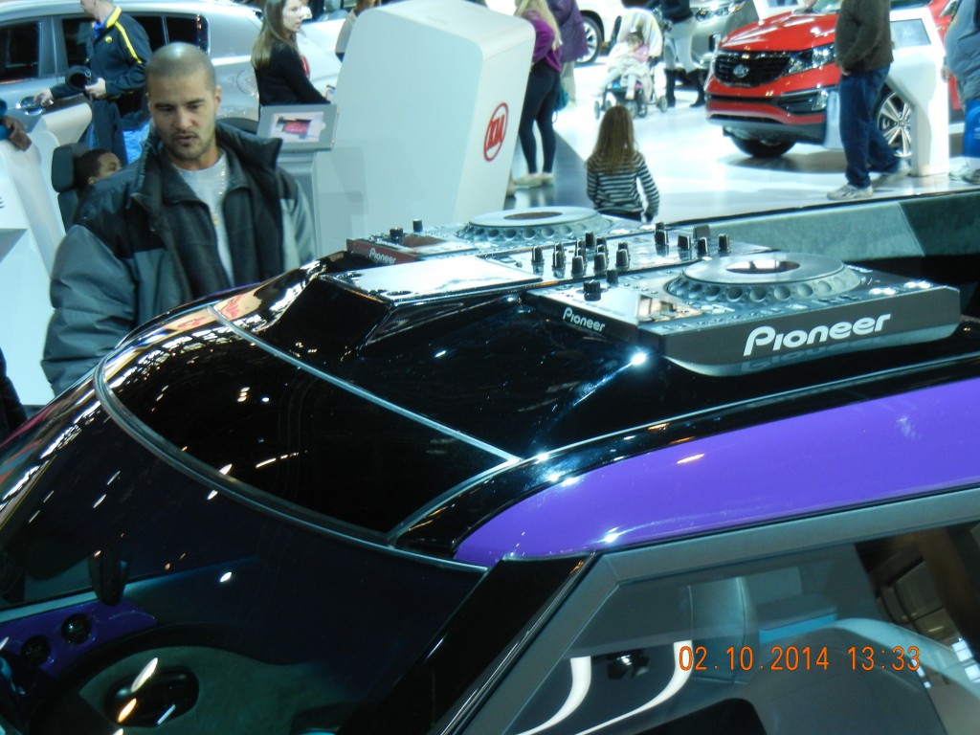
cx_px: 490
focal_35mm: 68
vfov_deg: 21.6
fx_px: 1925
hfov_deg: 28.6
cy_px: 368
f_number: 4.1
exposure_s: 1/31.7
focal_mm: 12.2
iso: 400
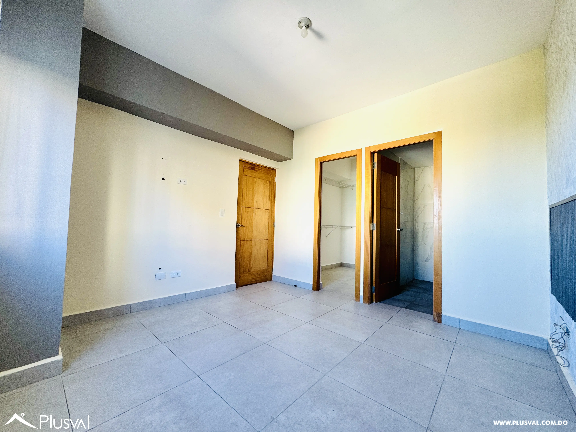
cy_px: 216
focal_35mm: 14
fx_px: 233
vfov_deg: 85.7
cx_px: 288
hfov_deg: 102.1
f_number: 2.2
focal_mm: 2.22
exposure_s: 1/99
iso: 80
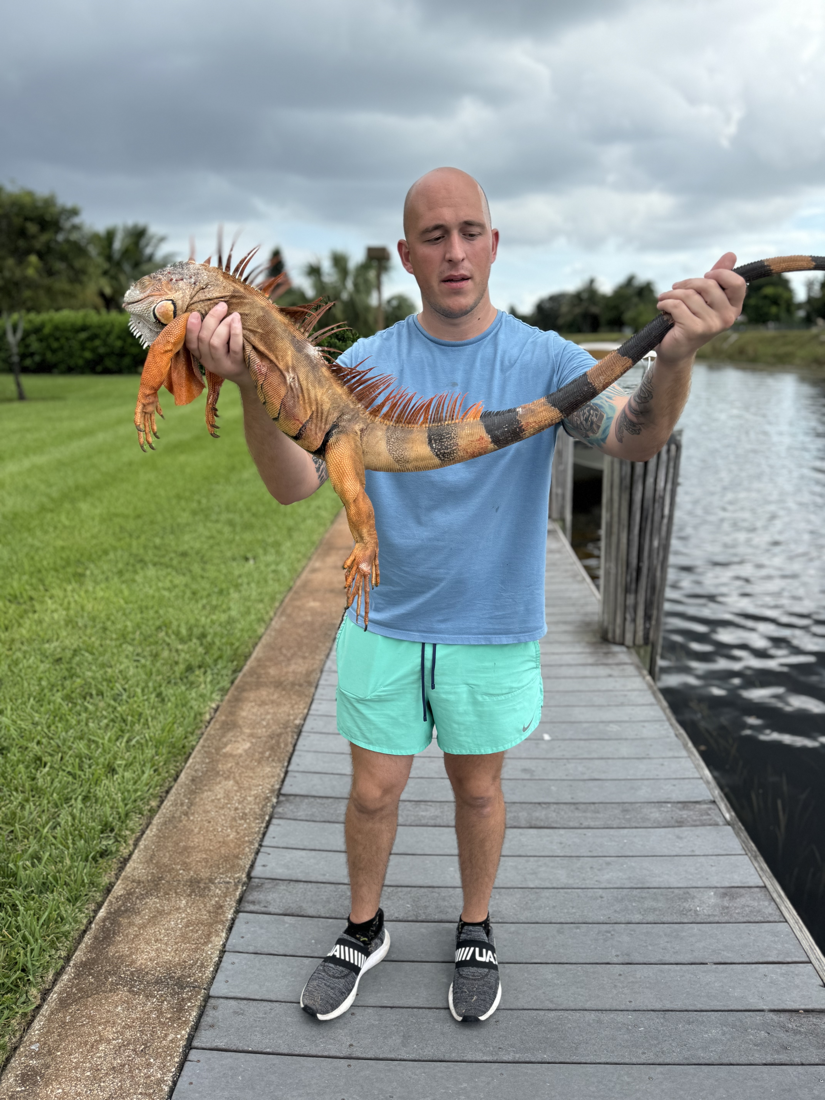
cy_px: 550
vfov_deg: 71.6
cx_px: 412
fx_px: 763
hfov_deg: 56.8
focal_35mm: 24
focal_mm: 6.76
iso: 80
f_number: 1.78
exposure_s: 1/1869
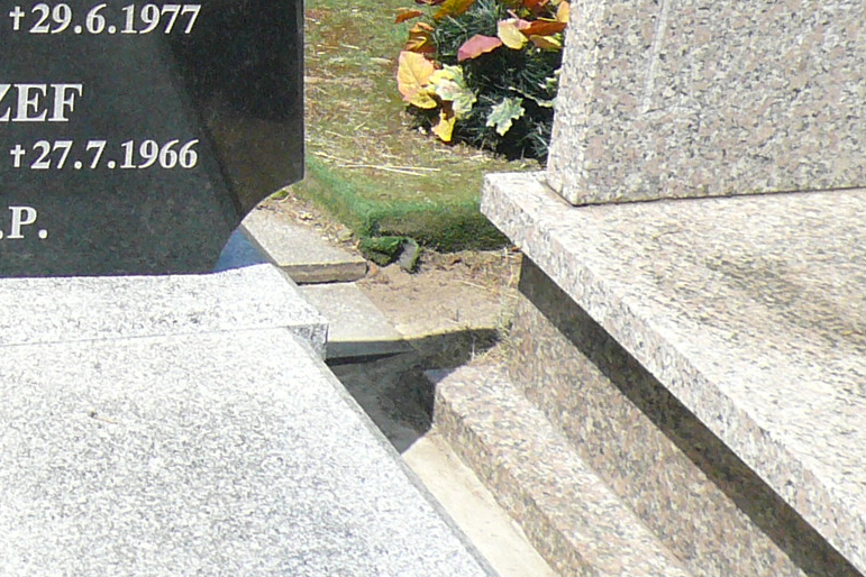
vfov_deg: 14.1
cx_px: 4
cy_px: -38
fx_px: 2285
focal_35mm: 95
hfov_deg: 20.8
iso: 100
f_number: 8
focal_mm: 4.7
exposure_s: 1/125
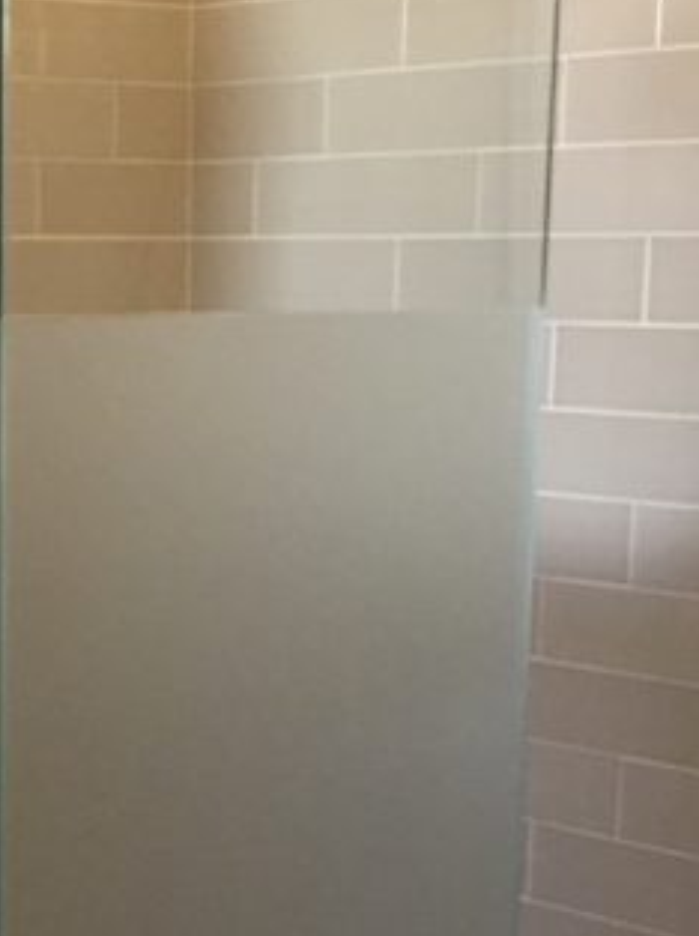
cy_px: 792
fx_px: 2563
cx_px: -18
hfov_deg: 15.2
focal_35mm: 95
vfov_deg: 20.4
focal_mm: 4.15
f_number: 2.2
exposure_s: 1/15
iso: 250
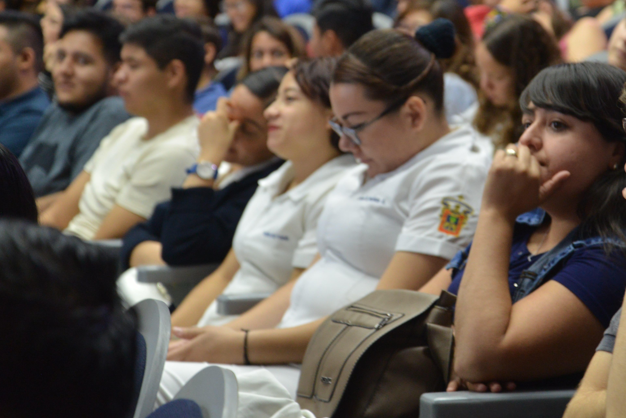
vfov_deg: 12.6
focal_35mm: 109
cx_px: 444
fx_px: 1896
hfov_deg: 18.7
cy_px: 129
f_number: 4.5
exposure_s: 1/25
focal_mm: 70
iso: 1600
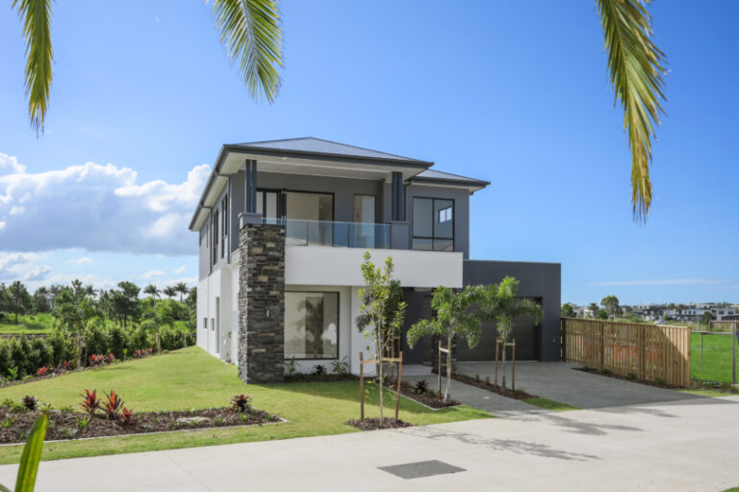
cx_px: 370
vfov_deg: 43.6
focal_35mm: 30
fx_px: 615
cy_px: 246
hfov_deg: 62.0
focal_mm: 30
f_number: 4
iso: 100
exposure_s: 1/1600
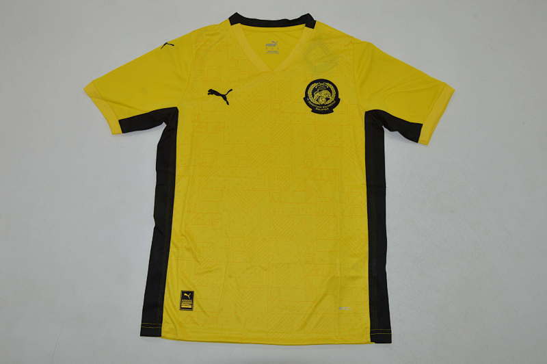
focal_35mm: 32
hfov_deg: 59.5
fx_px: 478
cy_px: 182
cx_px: 274
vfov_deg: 41.6
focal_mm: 21
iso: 400
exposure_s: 1/200
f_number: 13
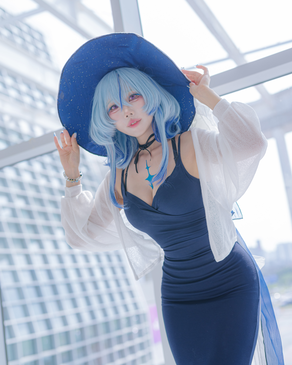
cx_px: 147
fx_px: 616
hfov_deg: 26.7
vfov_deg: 33.0
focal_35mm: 57
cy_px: 164
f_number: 2.8
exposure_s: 1/500
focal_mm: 50
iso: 200
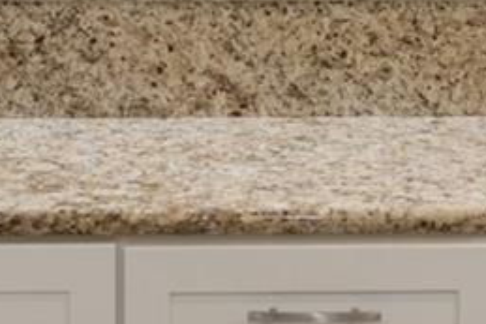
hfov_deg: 19.4
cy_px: -146
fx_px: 1418
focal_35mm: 105
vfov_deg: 12.5
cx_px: 287
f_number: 9
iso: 320
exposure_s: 1
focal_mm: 17
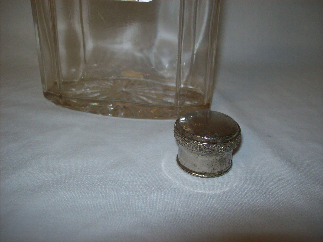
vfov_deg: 39.6
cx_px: 162
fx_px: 336
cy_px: 121
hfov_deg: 51.4
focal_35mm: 36
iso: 80
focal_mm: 6
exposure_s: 1/64
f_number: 2.7
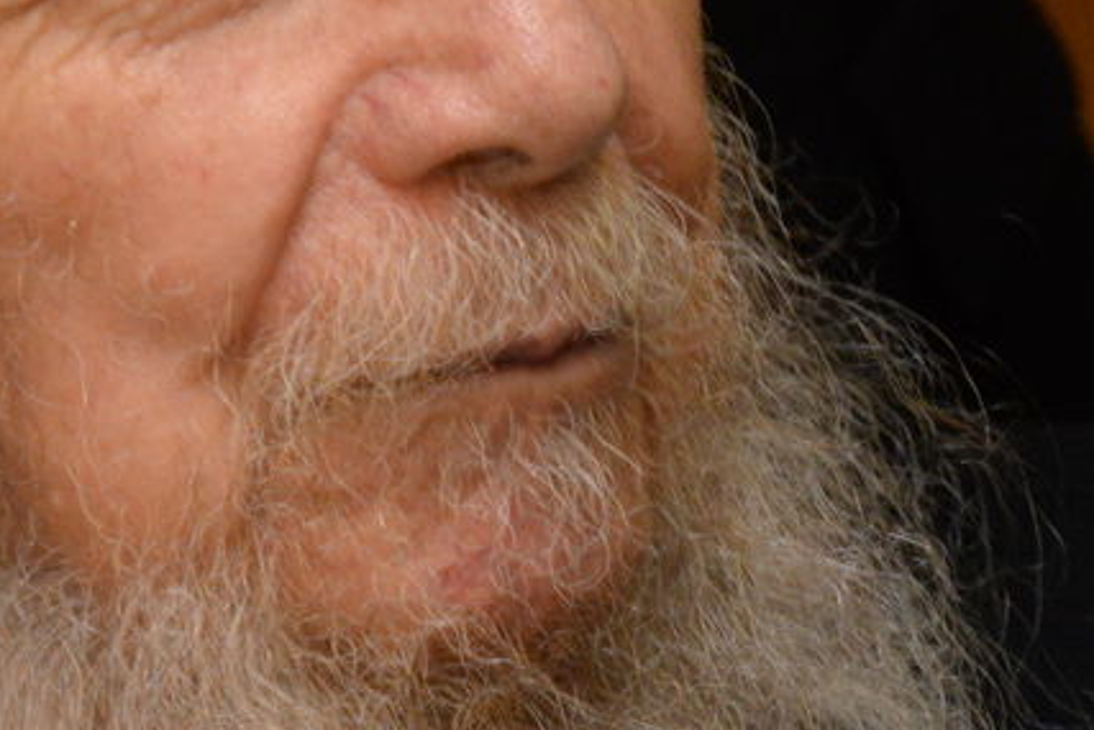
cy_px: -20
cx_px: 582
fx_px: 9970
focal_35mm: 328
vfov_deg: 4.2
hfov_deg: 6.3
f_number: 7.1
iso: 5000
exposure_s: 1/200
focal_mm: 100
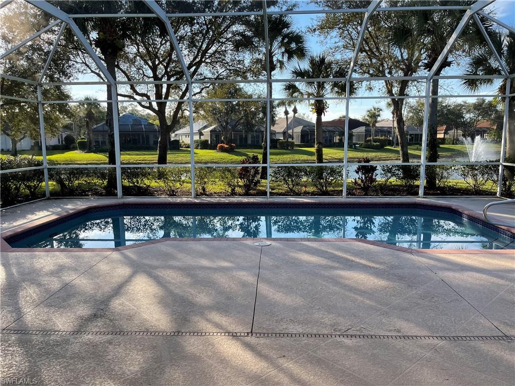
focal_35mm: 26
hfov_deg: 67.3
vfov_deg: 53.1
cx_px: 258
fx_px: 387
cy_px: 193
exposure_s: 1/813
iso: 32
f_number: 1.6
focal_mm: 5.1
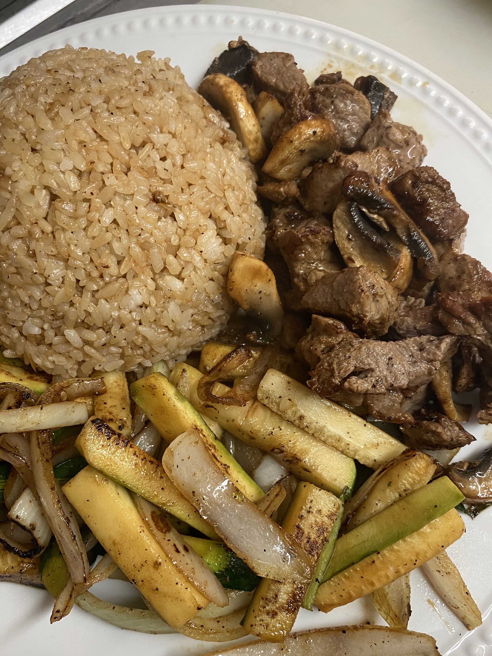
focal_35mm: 31
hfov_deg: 45.3
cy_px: 373
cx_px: 208
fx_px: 588
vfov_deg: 58.1
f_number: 1.8
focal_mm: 4.25
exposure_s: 1/60
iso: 200
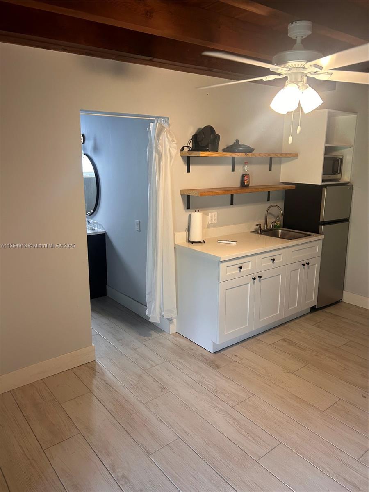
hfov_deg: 53.1
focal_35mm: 26
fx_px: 370
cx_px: 184
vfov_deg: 67.3
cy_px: 246
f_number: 1.5
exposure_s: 1/60
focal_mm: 5.7
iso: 125
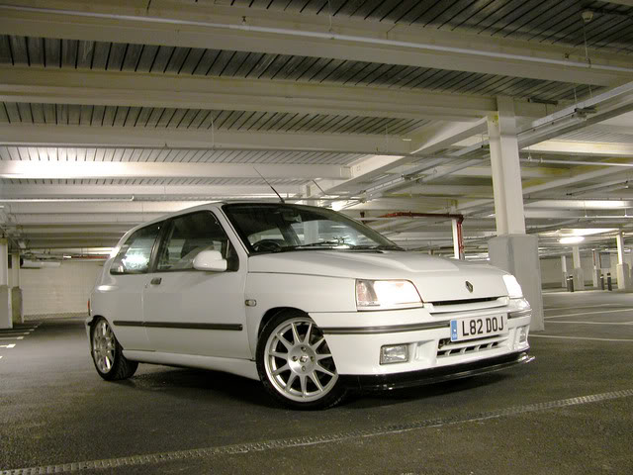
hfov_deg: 52.6
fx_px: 640
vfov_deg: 40.7
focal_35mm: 35
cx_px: 316
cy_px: 238
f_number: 2.8
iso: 248
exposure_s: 1/3.5
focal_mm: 8.9
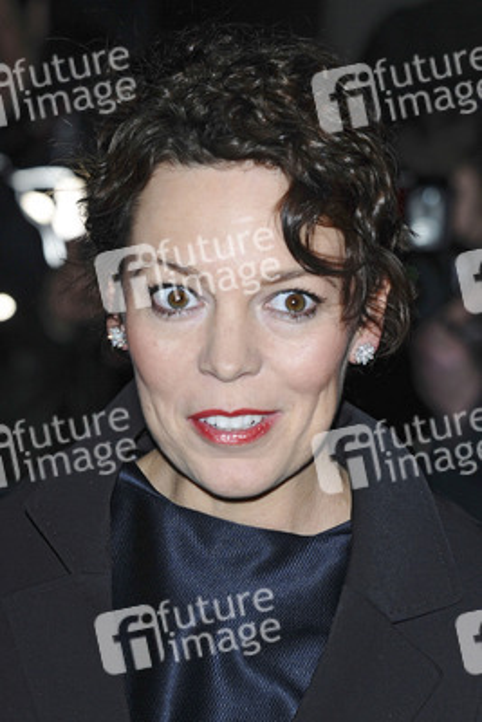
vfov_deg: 13.7
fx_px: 3010
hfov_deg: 9.2
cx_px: 241
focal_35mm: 150
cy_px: 361
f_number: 5
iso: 320
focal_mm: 100
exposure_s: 1/200
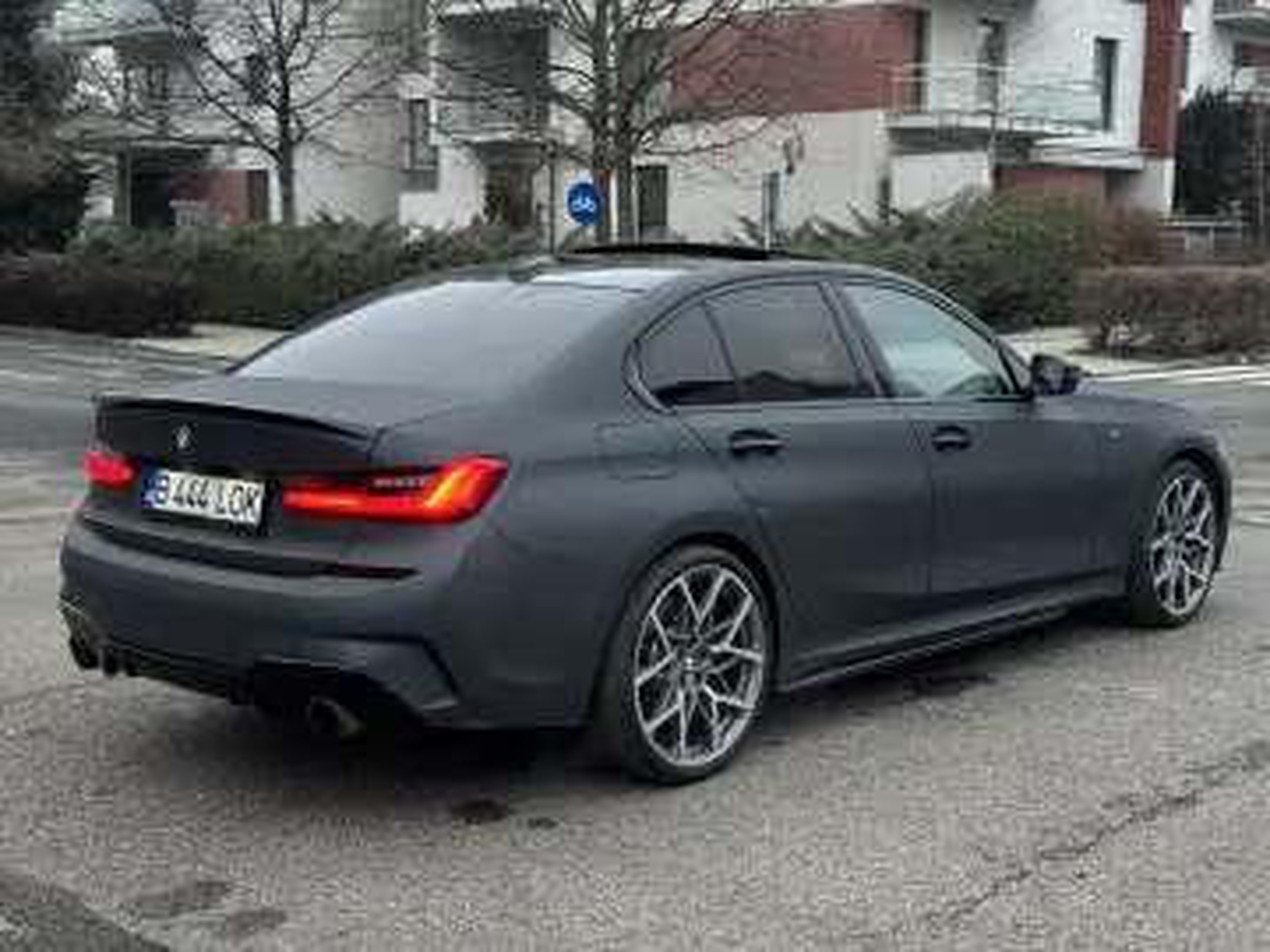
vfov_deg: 30.3
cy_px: 476
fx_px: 1761
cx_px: 635
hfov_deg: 39.7
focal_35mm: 48
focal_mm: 6.76
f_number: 1.78
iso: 200
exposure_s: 1/60
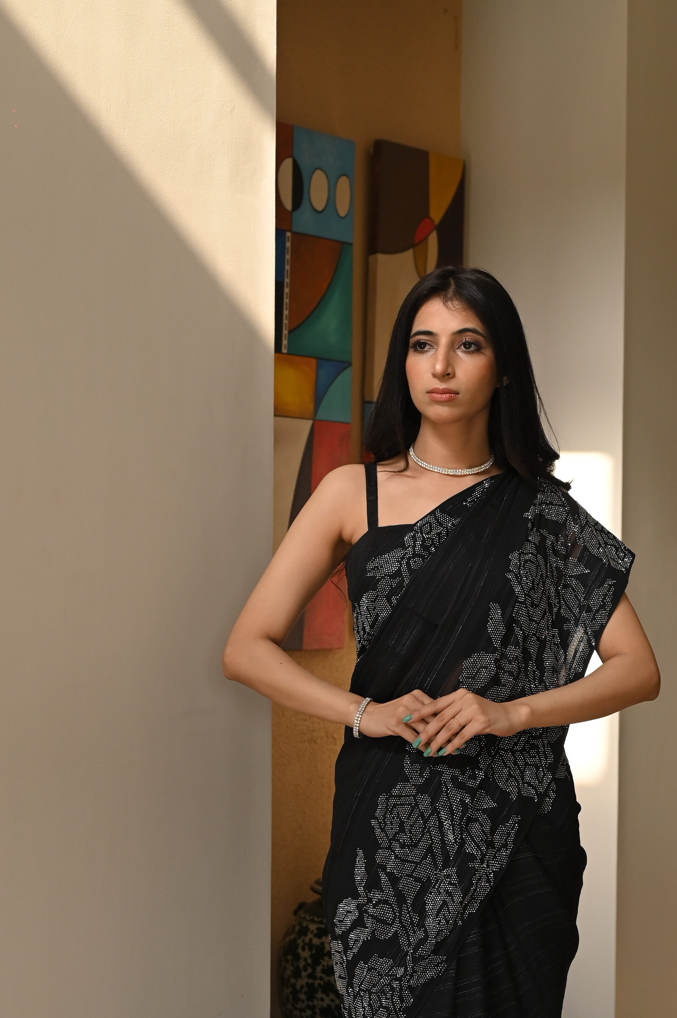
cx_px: 443
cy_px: 631
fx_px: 2655
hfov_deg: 14.5
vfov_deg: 21.7
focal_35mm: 94
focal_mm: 50
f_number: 3.5
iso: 640
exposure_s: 1/320
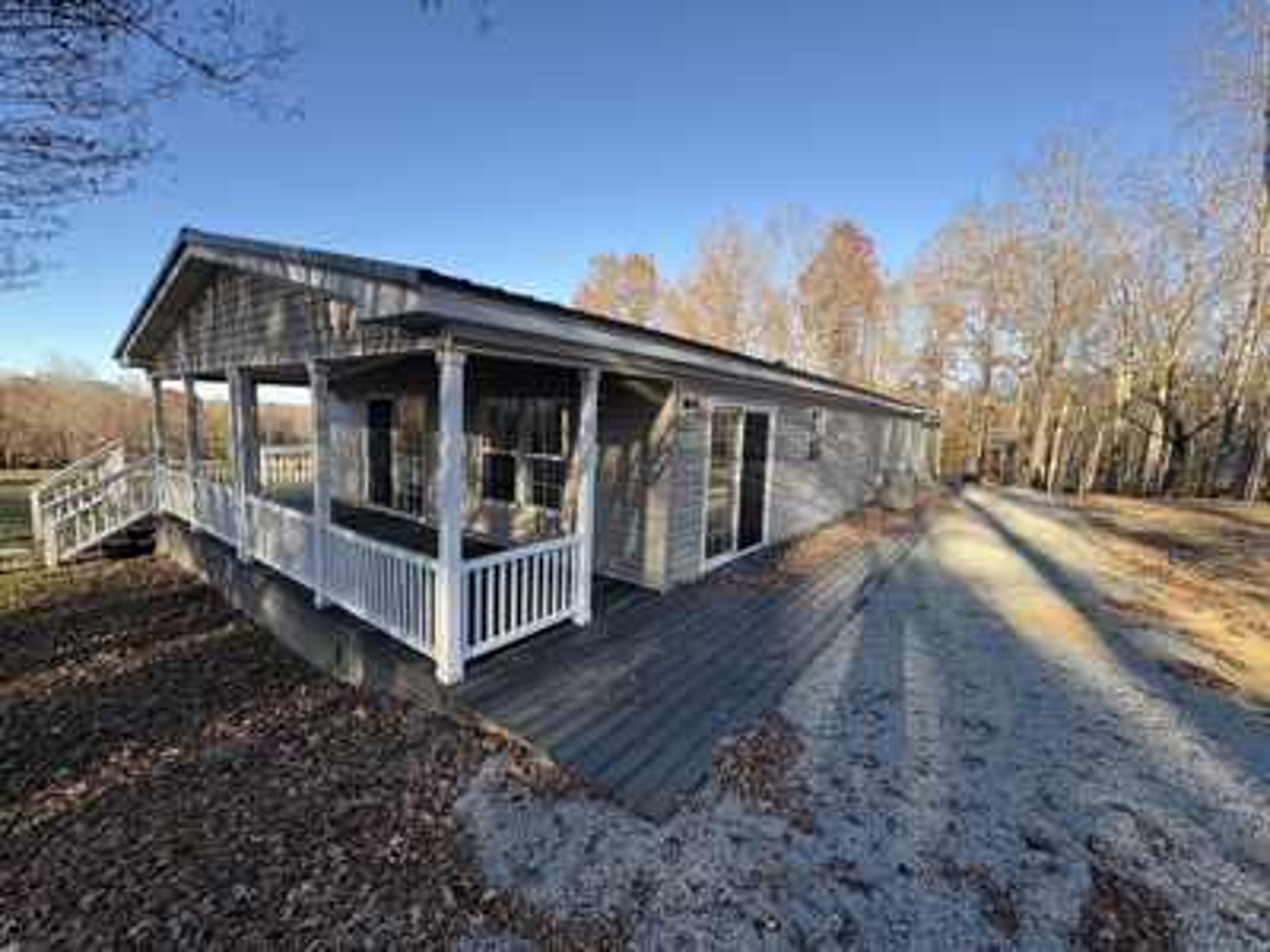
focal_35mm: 14
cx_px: 635
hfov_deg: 102.1
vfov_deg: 85.7
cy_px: 476
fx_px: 514
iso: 64
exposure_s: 1/418
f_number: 2.2
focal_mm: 2.22
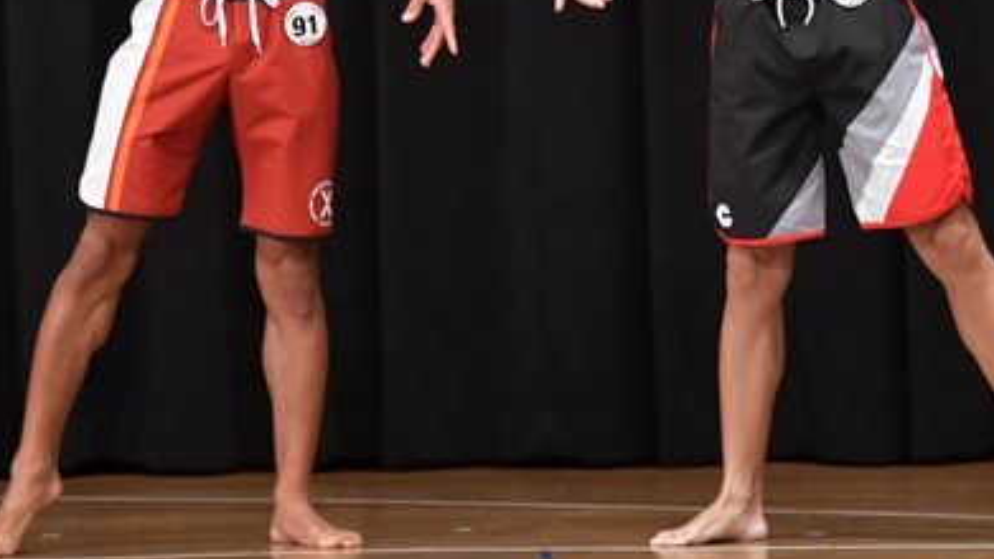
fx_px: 11044
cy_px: 51
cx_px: 479
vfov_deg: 2.9
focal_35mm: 419
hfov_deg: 5.2
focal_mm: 135
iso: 6400
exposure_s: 1/400
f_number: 5.6
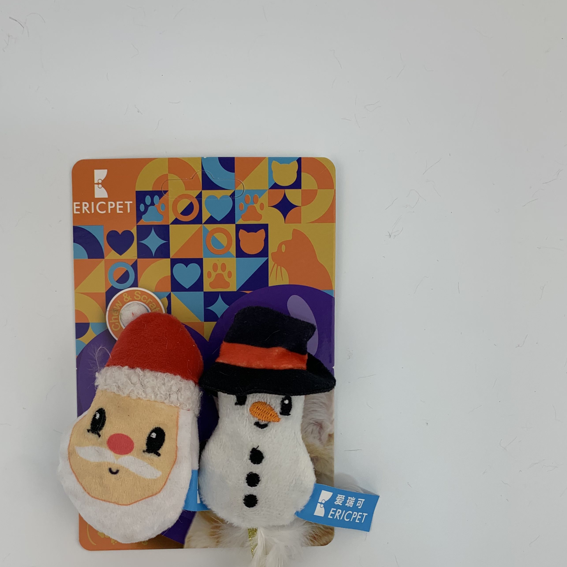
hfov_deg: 45.9
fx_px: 667
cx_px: 245
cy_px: 393
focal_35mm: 36
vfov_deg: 45.1
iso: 25
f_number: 1.8
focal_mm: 4.25
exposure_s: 1/171
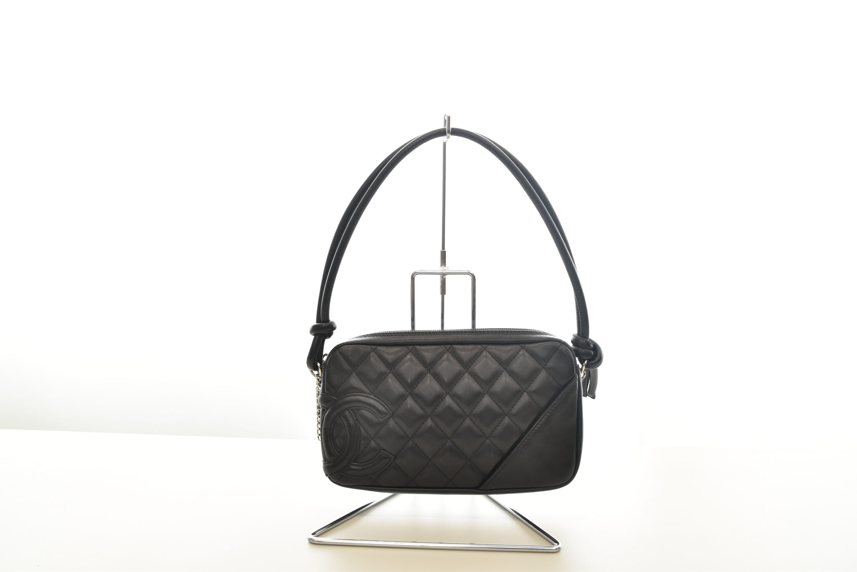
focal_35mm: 32
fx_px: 750
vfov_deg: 41.7
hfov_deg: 59.5
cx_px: 428
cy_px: 286
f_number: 8
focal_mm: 21
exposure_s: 1/8
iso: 100
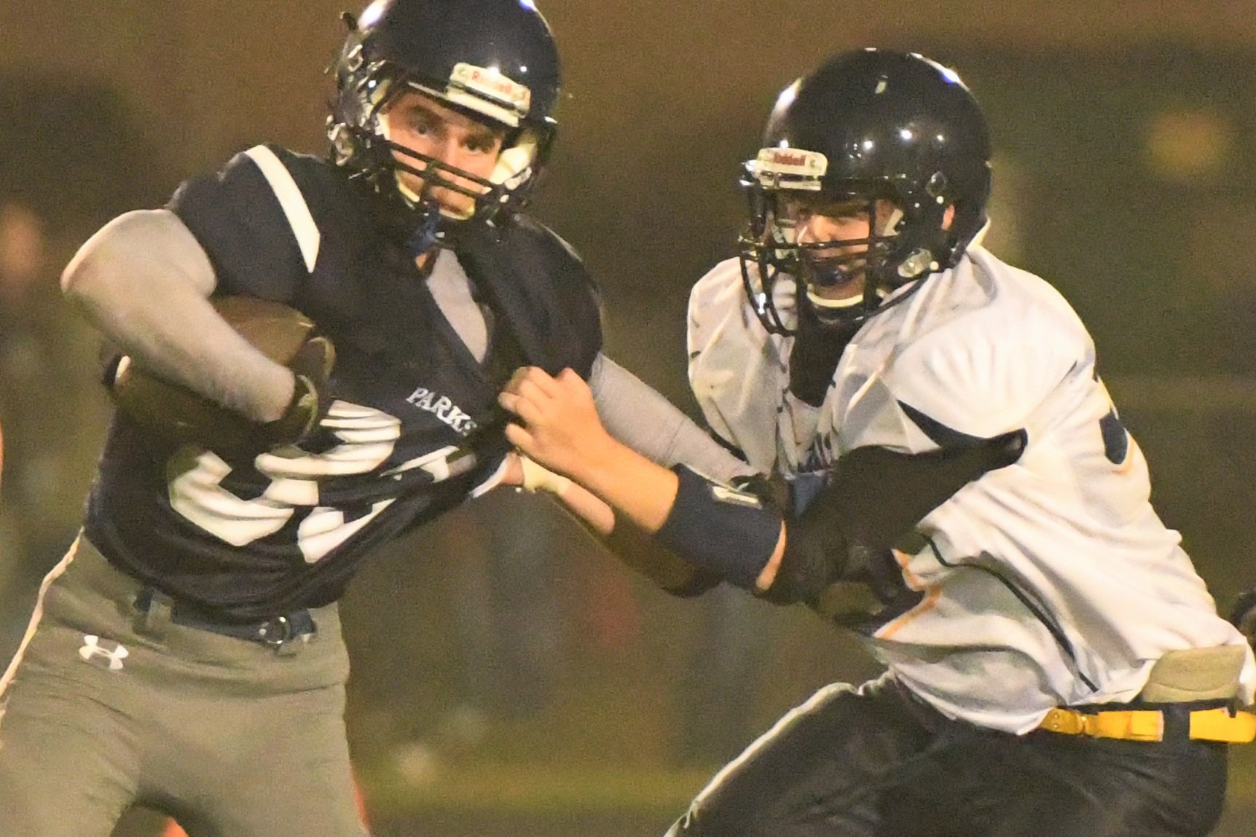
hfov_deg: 6.9
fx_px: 10465
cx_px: 628
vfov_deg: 4.6
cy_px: 418
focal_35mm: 300
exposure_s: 1/1000
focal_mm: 200
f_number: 2.8
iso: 16000
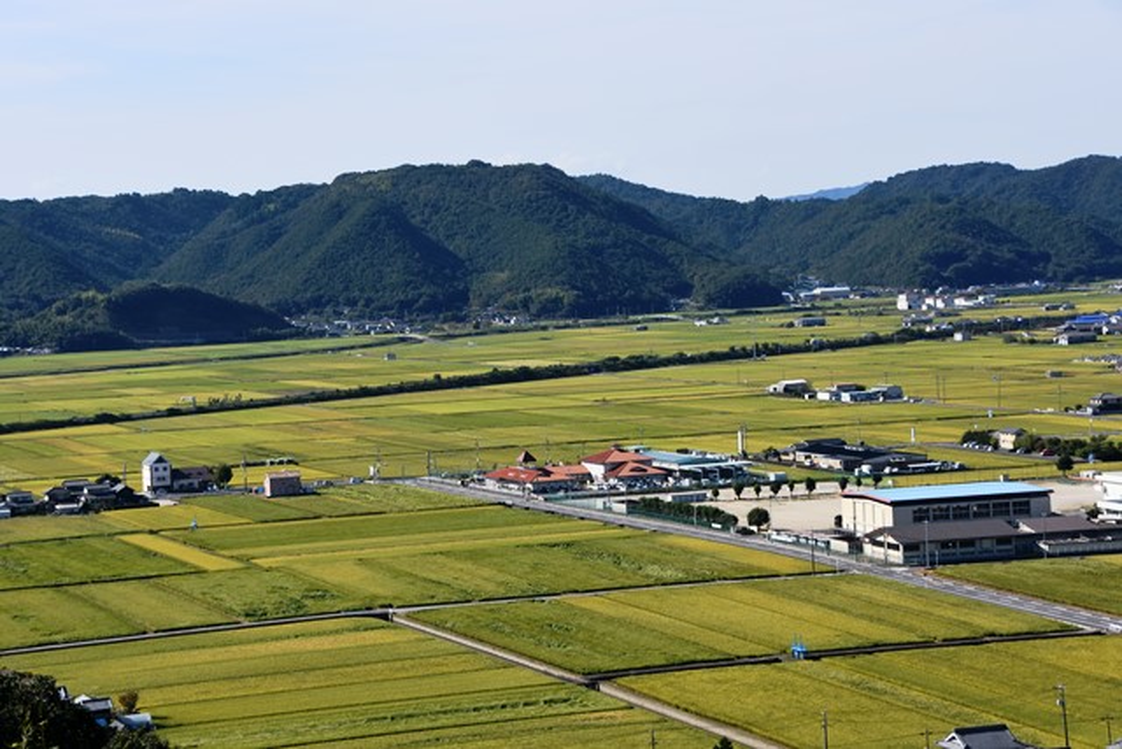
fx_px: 2712
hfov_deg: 23.4
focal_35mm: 87
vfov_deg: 15.7
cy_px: 374
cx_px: 561
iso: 360
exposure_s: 1/1000
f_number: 8
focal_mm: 58
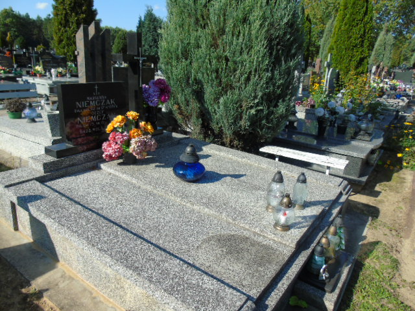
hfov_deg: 69.4
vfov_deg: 54.9
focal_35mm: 25
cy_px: 156
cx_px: 208
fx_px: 300
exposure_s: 1/640
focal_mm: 4.4
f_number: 3.4
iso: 80
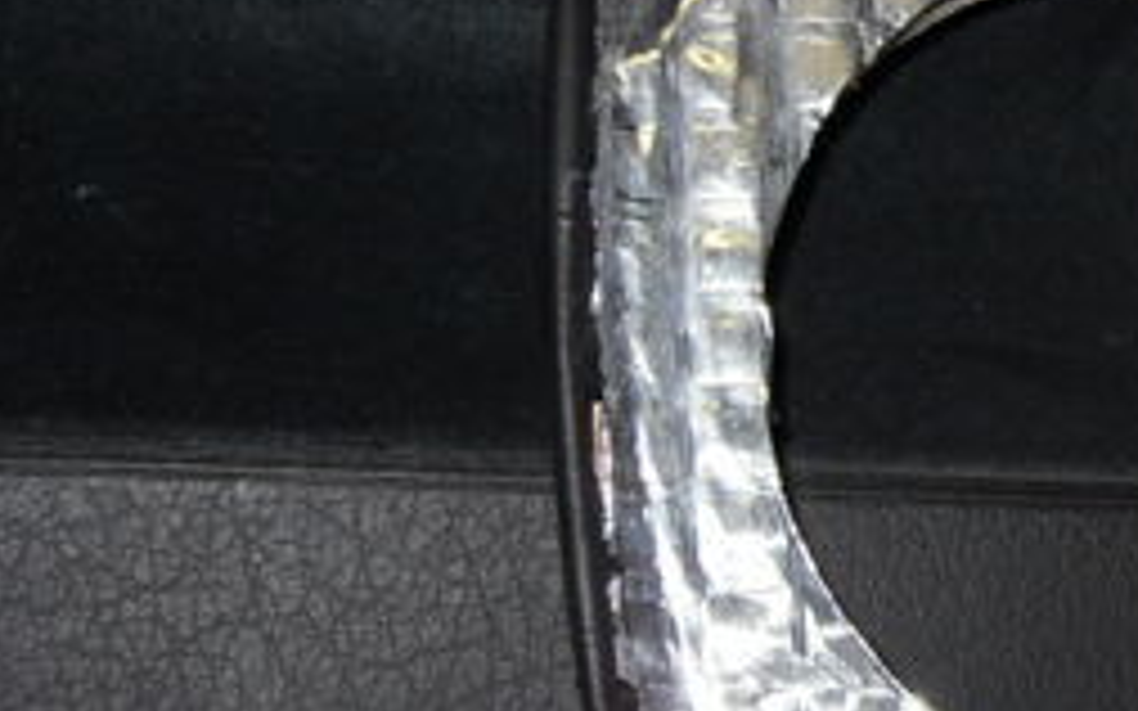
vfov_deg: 13.9
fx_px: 2915
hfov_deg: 20.7
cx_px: 1349
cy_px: 328
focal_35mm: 94
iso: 80
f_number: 3.5
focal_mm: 6.3
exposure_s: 1/45
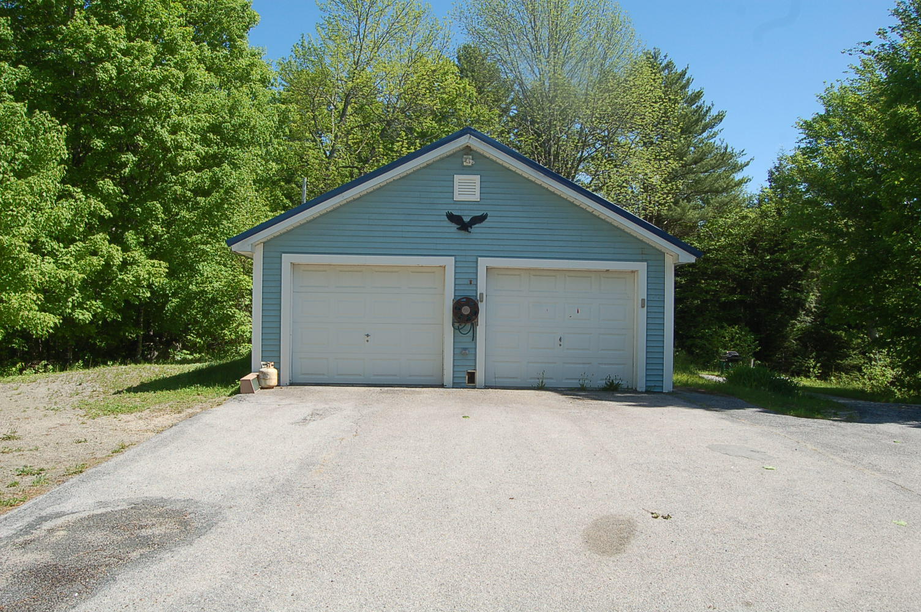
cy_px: 306
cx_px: 460
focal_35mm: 27
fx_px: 690
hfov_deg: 67.4
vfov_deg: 47.8
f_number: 9
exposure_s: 1/320
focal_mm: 18
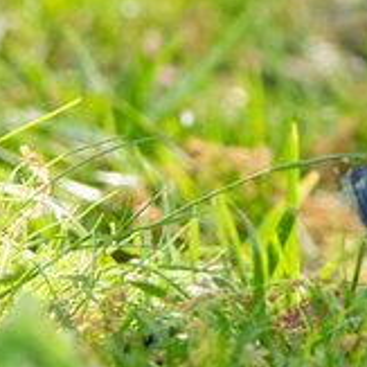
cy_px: -1245
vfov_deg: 0.9
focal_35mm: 1880
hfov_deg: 0.9
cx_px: 1011
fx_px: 22550
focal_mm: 200
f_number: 4.5
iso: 500
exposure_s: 1/400
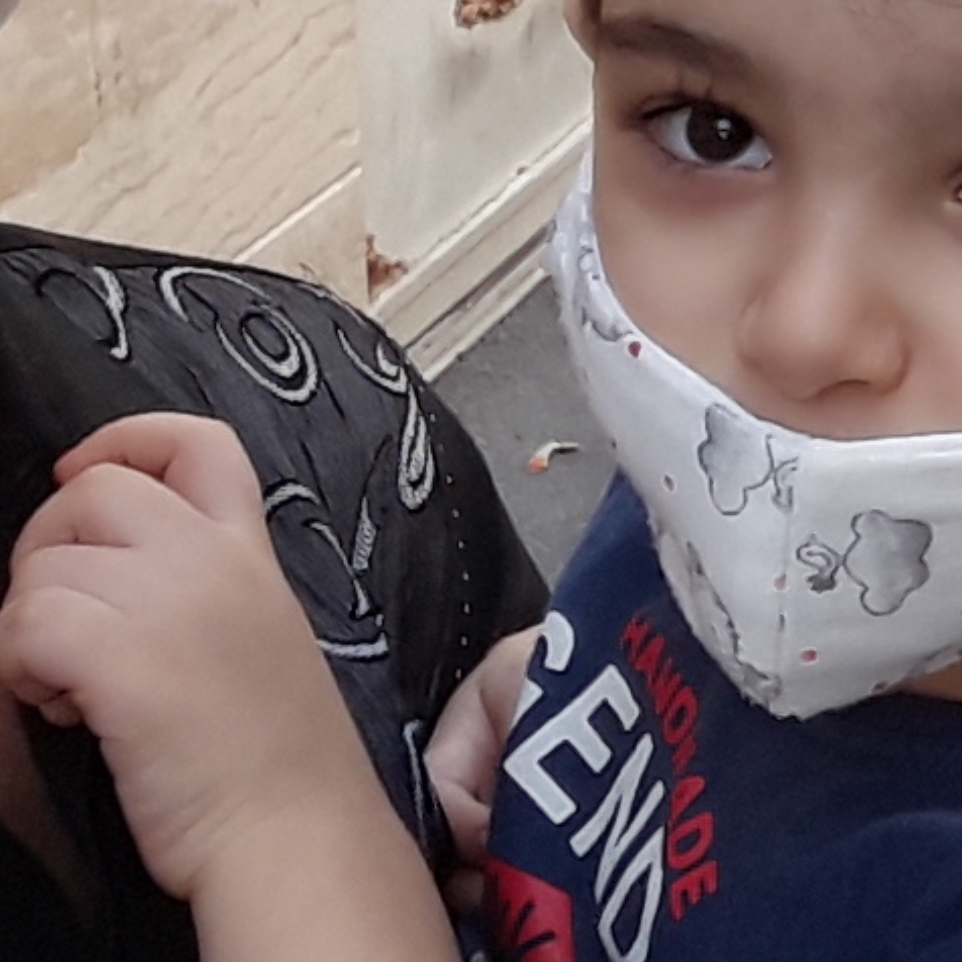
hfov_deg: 14.9
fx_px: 3459
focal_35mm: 110
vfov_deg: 15.3
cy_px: -146
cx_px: 1338
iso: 50
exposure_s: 1/169
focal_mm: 2
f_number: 1.9
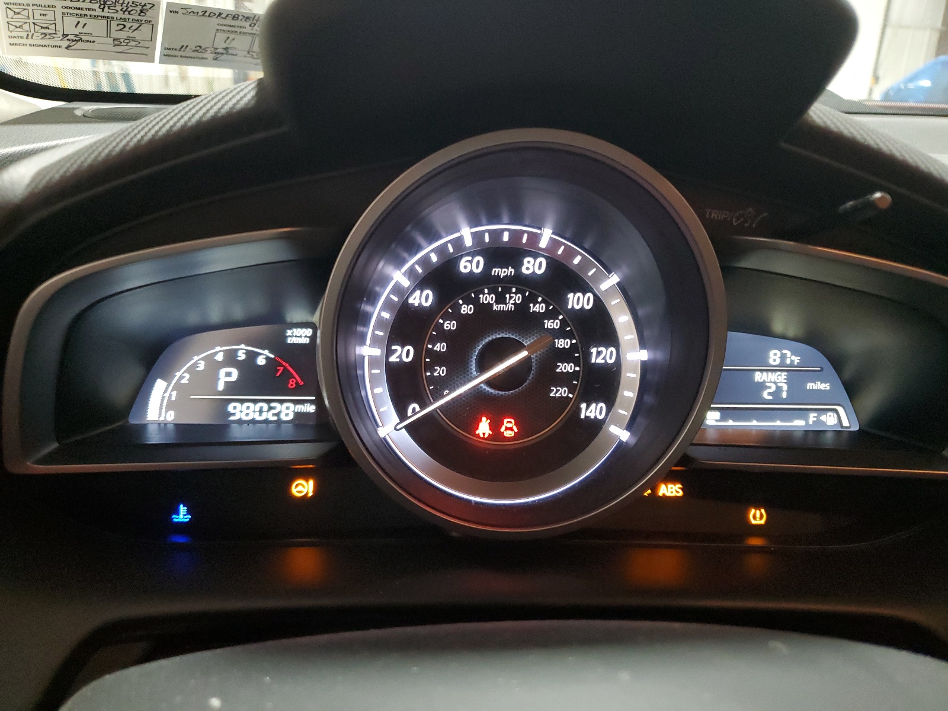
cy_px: 356
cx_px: 474
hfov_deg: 67.3
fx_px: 712
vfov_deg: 53.1
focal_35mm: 26
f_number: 1.5
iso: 322
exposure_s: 1/20
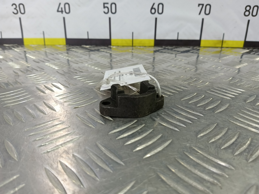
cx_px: 130
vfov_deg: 58.9
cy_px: 97
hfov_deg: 73.9
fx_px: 172
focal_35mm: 23
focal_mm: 4.11
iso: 112
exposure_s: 1/50
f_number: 1.6
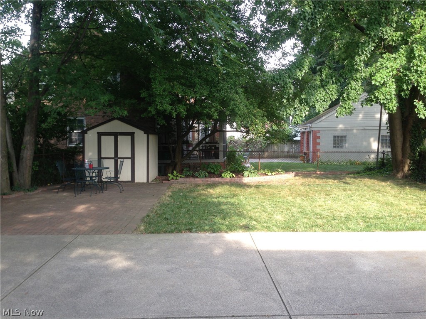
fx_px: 406
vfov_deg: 42.9
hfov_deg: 55.4
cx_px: 213
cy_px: 160
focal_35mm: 33
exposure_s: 1/120
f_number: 2.4
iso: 50
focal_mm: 4.13
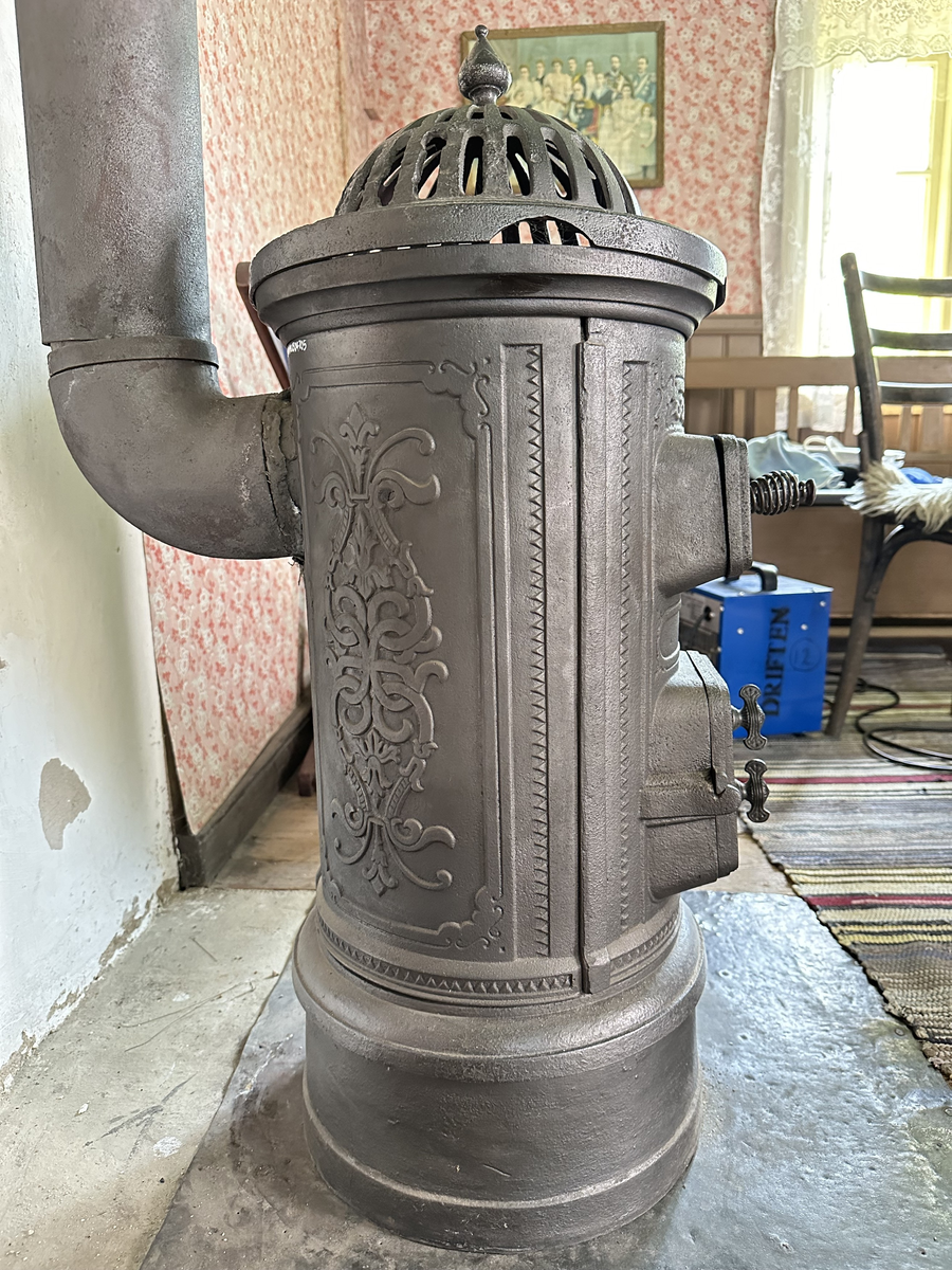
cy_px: 635
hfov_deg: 56.8
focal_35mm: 24
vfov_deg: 71.6
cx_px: 476
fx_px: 880
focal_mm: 6.86
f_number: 1.78
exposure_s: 1/52
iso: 1000
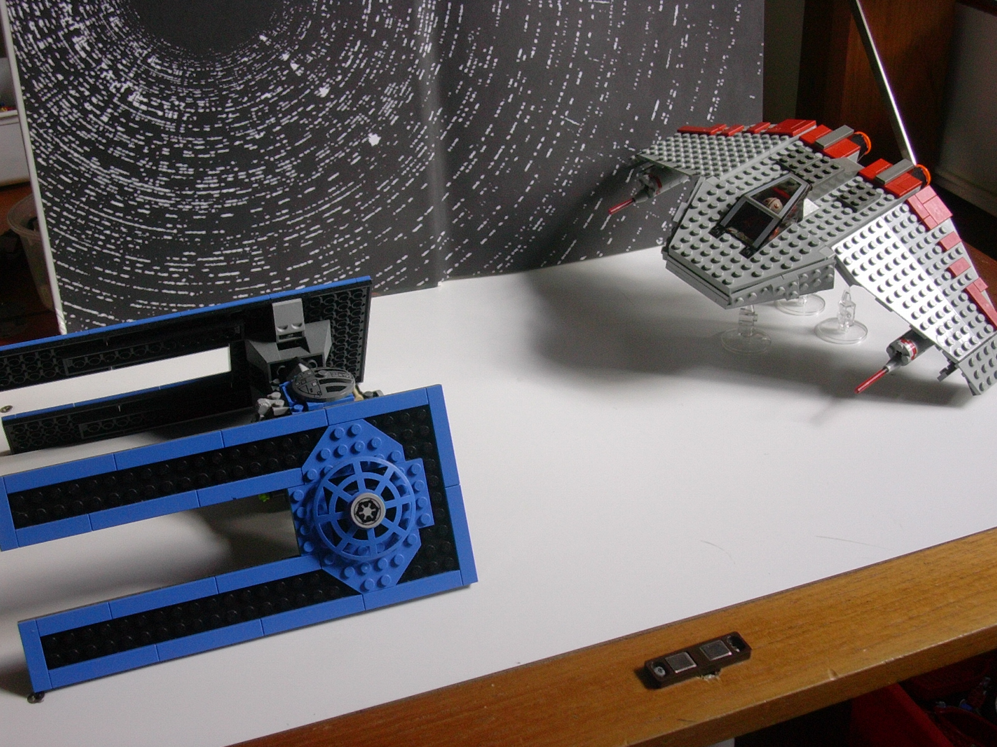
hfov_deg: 42.1
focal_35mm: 45
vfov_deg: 32.2
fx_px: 1296
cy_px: 374
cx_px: 498
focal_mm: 6.7
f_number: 2.9
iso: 70
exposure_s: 1/57
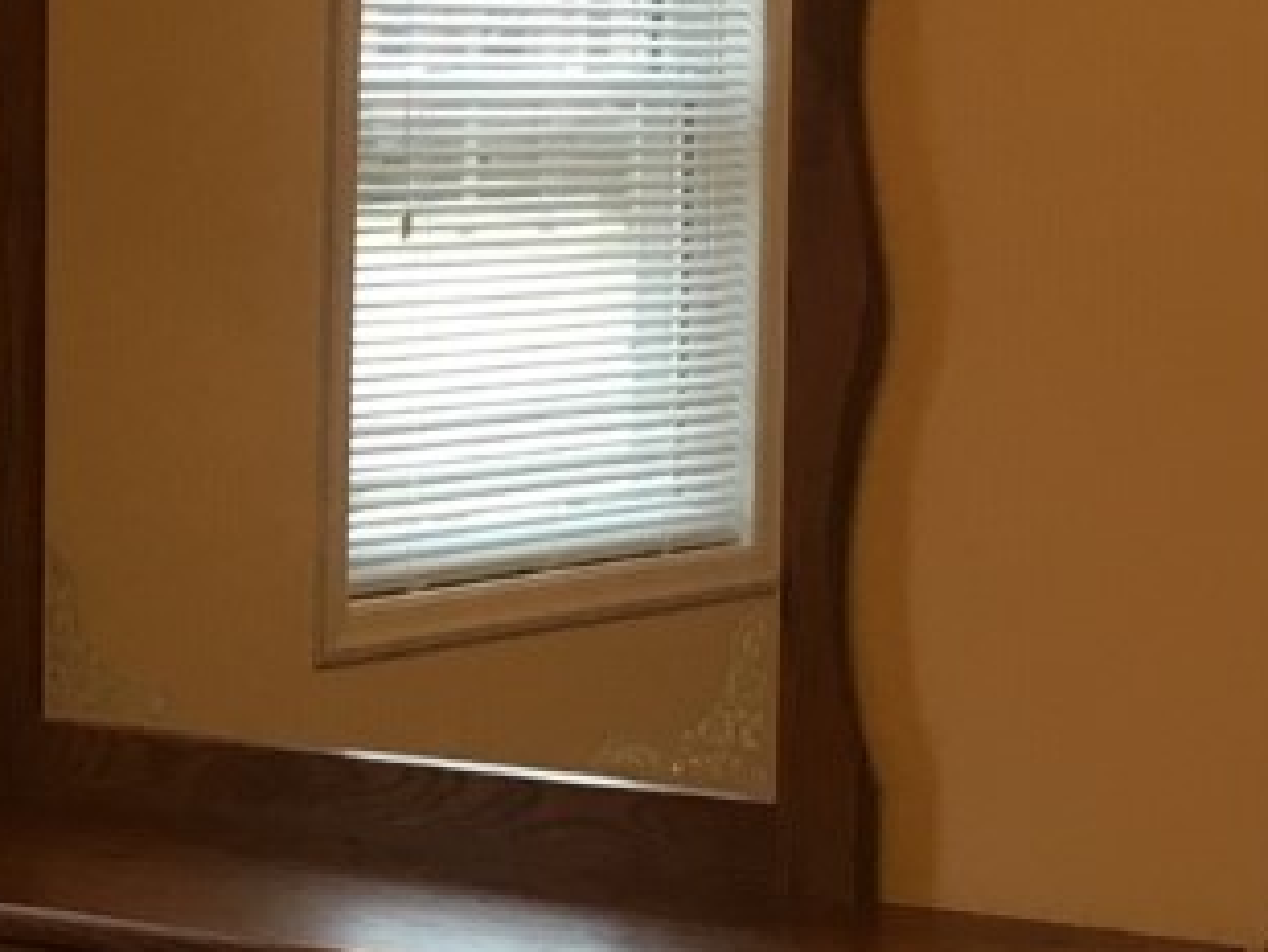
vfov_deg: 11.0
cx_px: -152
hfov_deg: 14.3
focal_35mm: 135
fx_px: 4947
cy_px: 616
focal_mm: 4.15
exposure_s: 1/30
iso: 80
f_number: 2.2
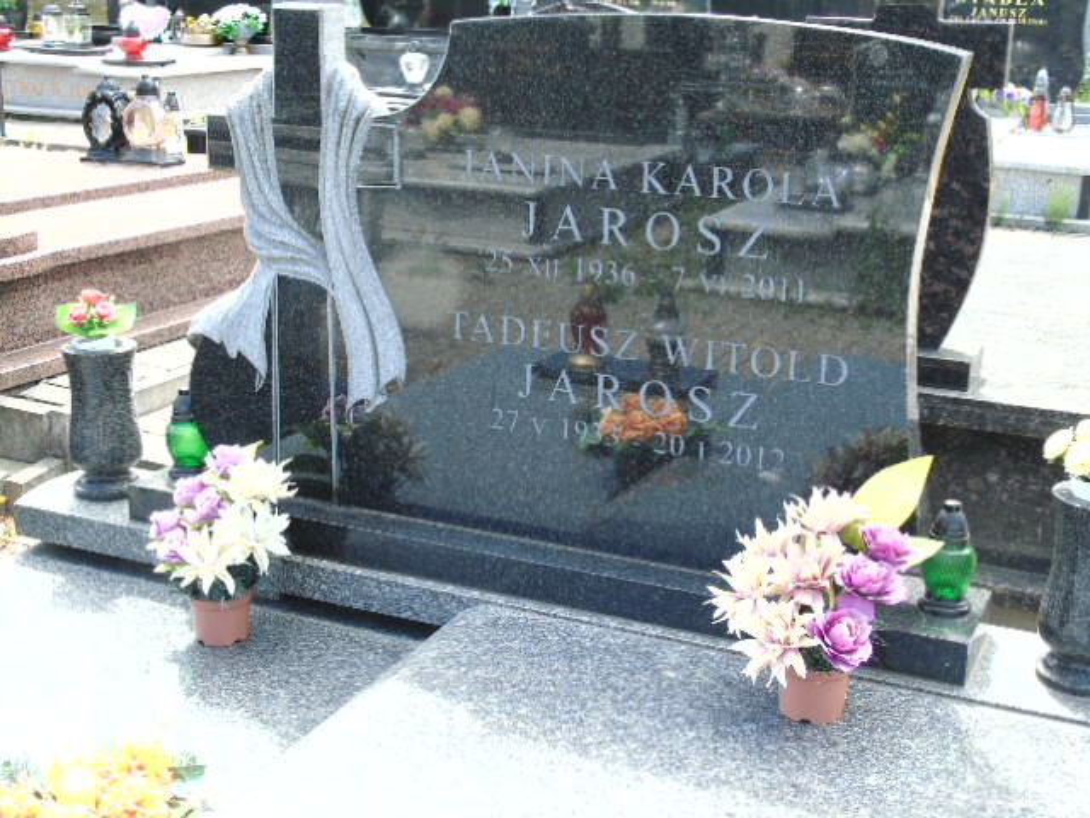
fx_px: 1448
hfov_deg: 41.2
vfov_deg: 31.5
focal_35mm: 46
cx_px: 545
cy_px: 409
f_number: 4.1
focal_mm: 8.2
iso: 80
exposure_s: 1/125
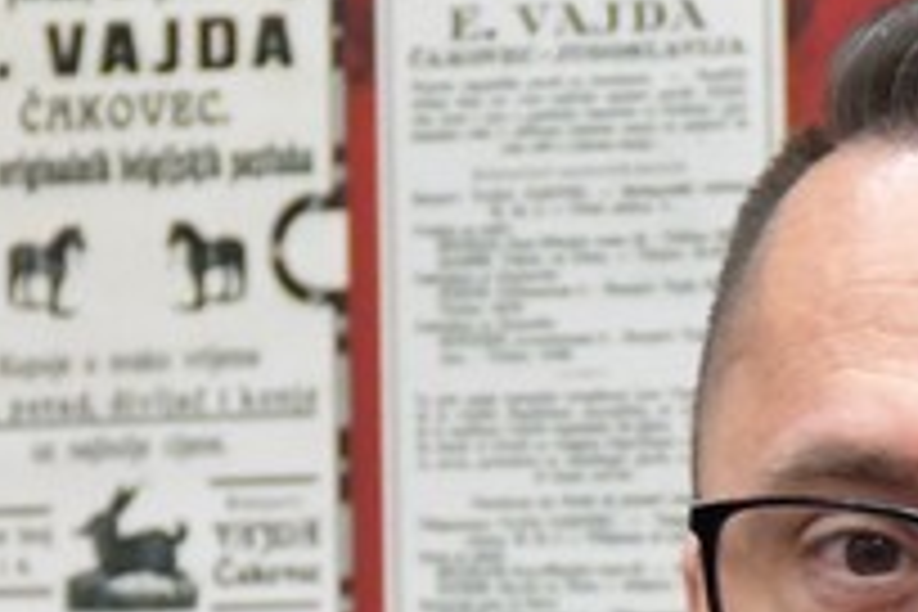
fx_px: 14330
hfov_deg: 3.7
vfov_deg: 2.4
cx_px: 1102
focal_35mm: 562
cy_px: 943
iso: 5000
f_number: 5
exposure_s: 1/125
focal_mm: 75
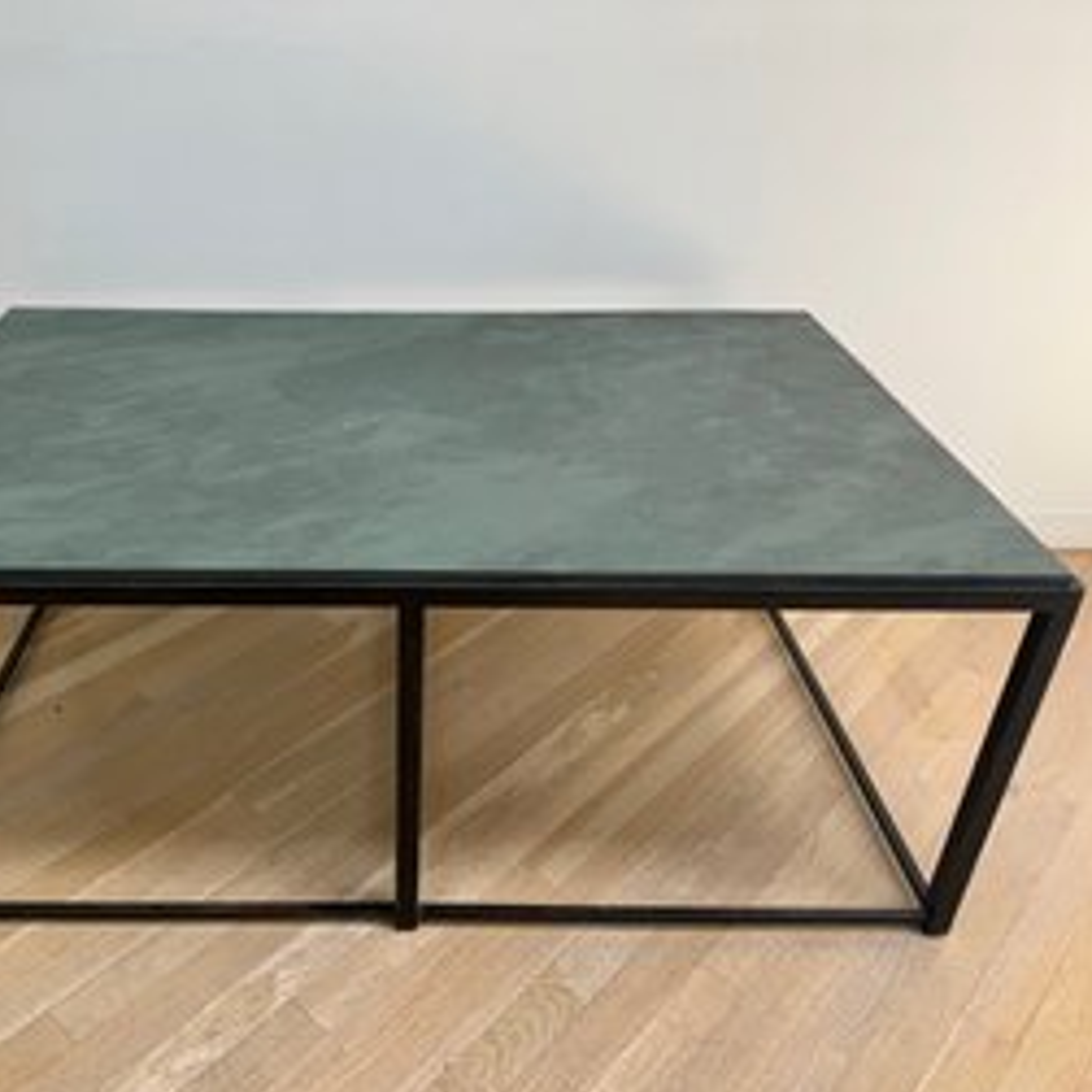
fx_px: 1035
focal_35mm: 29
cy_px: 555
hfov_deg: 54.8
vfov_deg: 55.6
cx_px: 394
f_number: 1.78
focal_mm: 6.76
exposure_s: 1/336
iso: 80
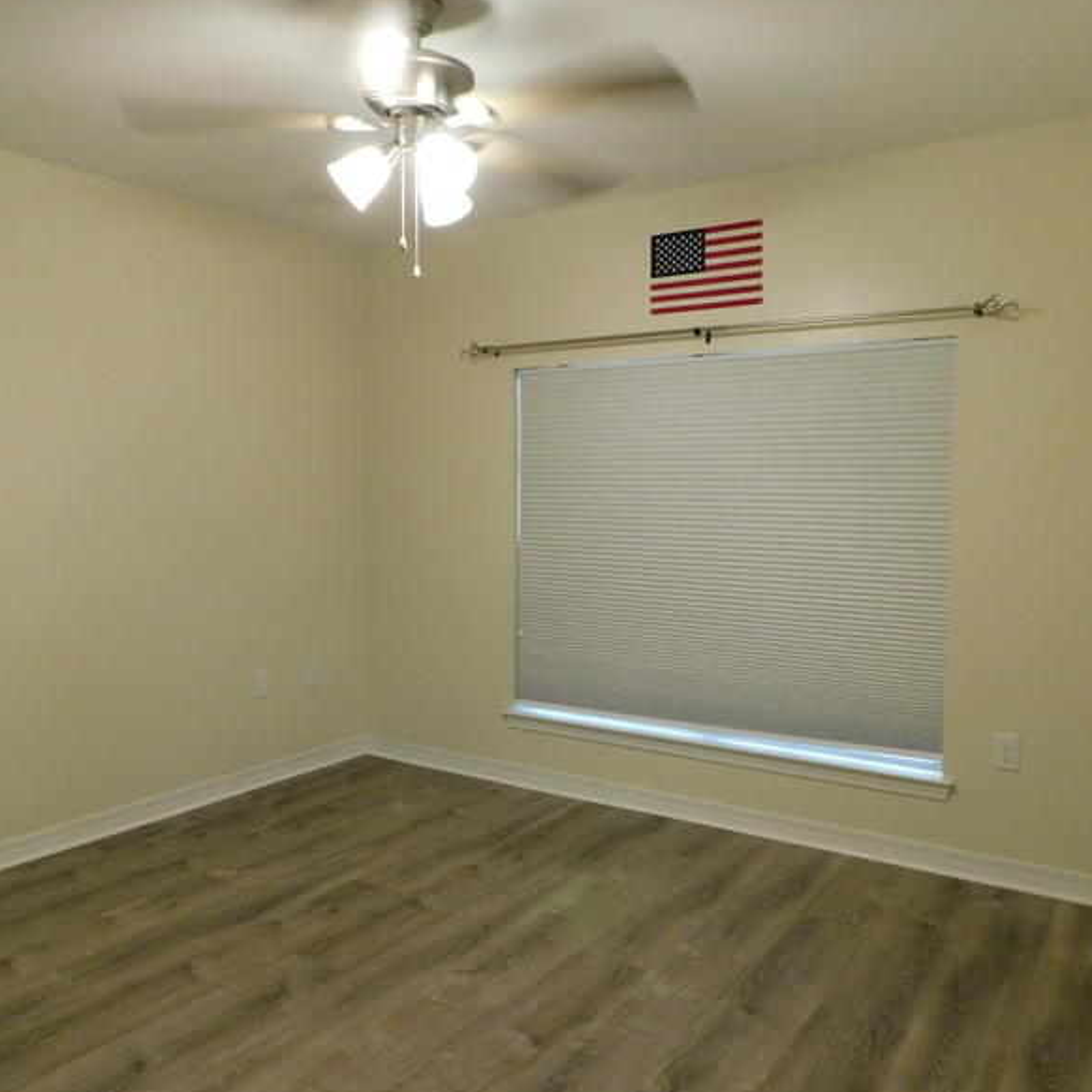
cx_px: 507
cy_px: 556
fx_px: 999
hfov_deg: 57.2
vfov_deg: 57.3
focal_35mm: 28
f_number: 3
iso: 400
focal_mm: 4
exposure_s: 1/30
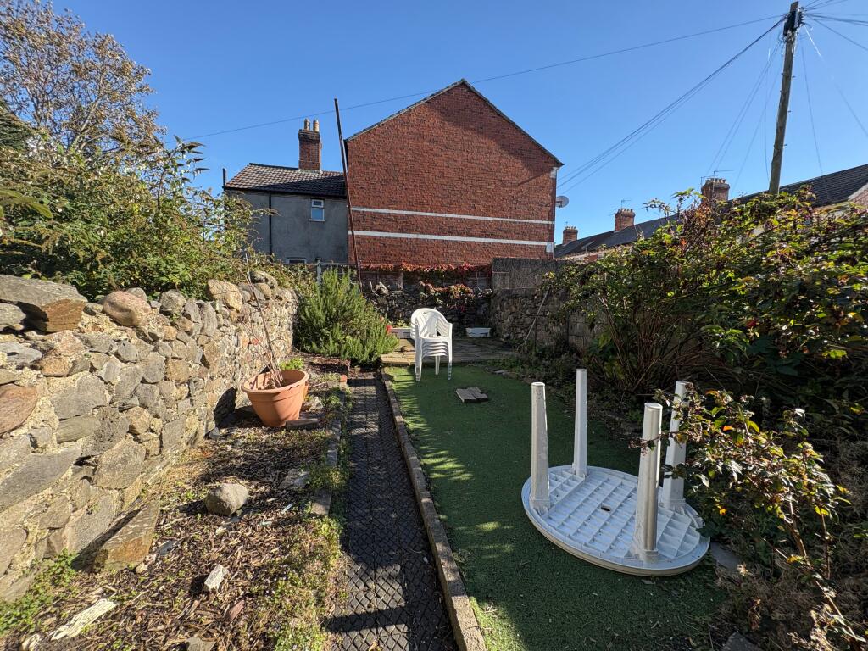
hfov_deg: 102.1
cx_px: 434
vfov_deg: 85.7
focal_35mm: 14
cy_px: 326
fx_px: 351
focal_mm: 2.22
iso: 40
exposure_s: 1/409
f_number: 2.2
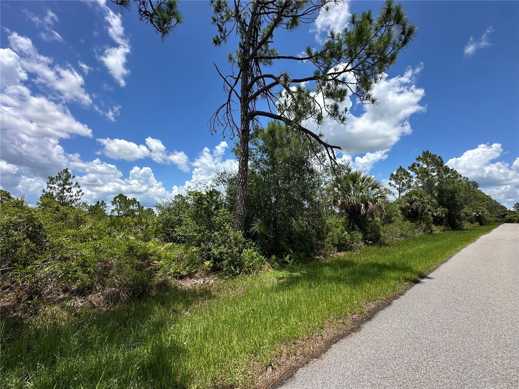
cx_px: 260
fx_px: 210
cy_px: 194
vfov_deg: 85.7
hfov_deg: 102.1
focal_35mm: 14
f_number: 2.2
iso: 40
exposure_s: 1/1715
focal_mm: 2.22
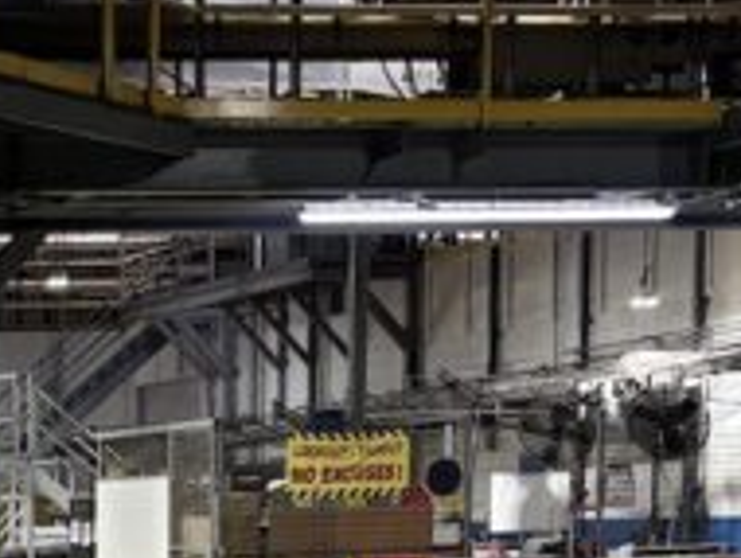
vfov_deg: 9.5
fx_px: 3001
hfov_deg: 13.8
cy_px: 1292
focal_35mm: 140
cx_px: -98
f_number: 1.6
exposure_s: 1/120
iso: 125
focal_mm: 5.96
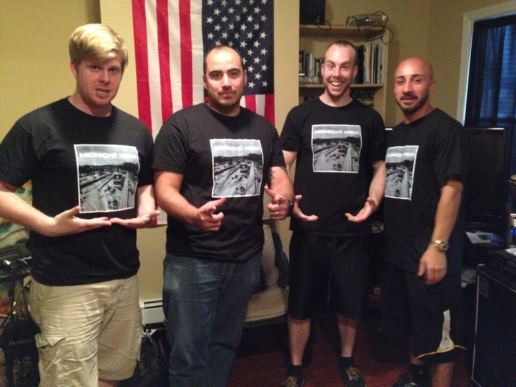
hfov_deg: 55.4
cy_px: 194
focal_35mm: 33
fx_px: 492
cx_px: 258
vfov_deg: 42.9
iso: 800
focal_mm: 4.12
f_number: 2.4
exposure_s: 1/15
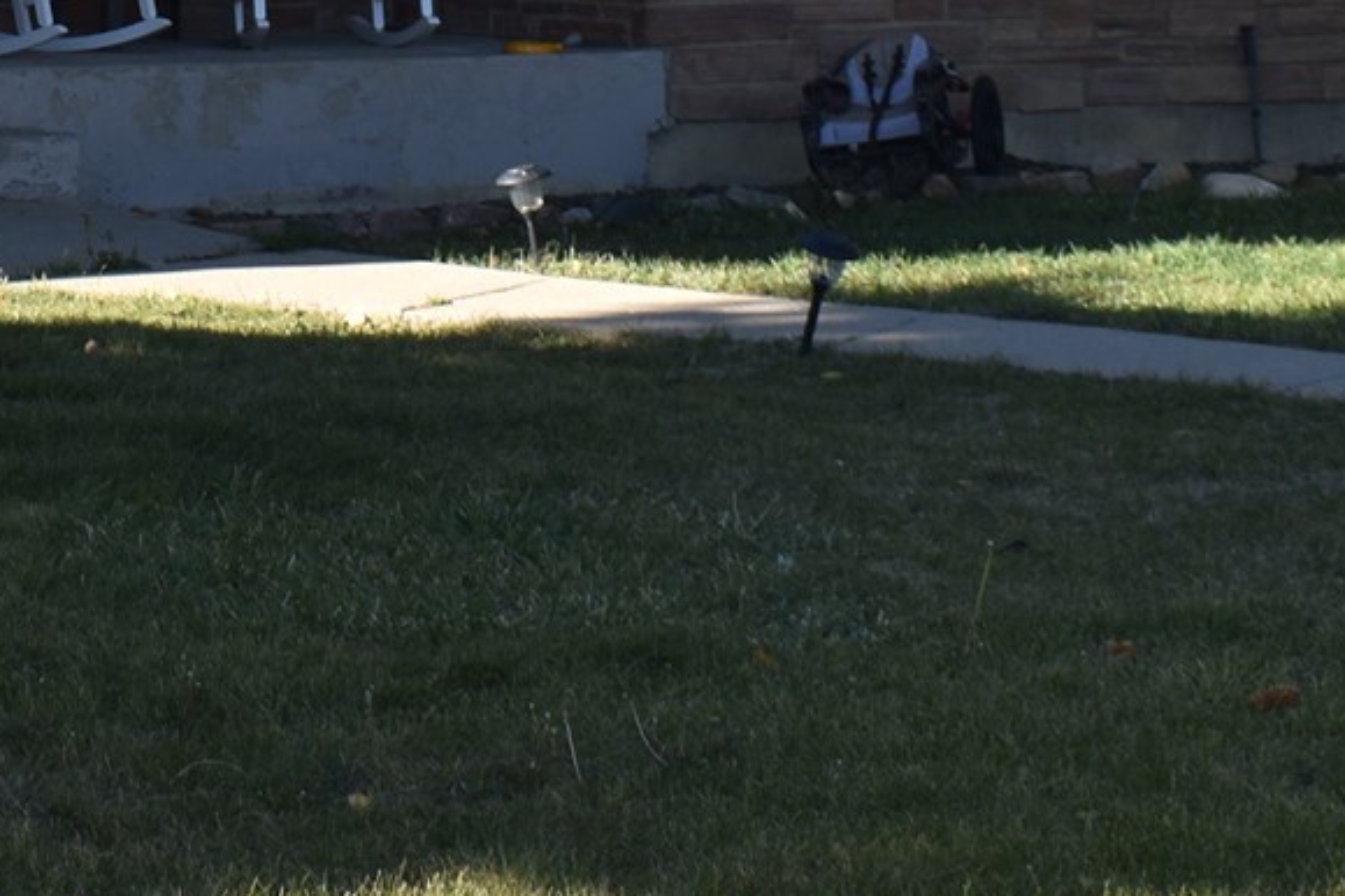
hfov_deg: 14.9
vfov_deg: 9.8
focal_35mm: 135
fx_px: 5043
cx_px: -95
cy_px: -478
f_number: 7.1
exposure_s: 1/200
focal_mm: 24
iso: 100
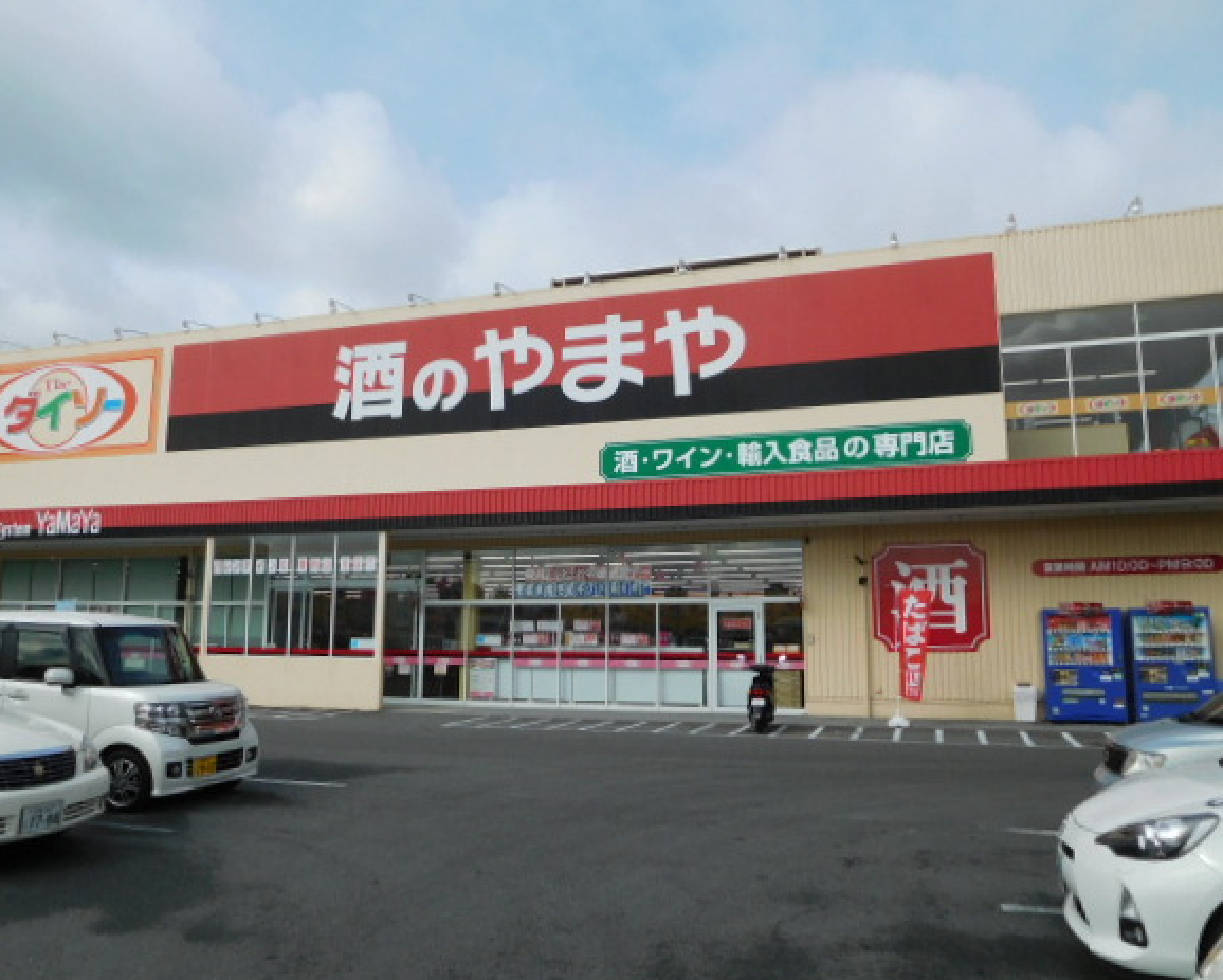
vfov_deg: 53.2
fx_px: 978
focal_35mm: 27
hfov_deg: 64.0
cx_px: 571
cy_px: 497
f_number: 6.8
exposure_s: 1/400
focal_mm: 4.5
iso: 125
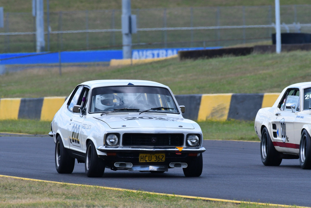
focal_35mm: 750
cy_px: 104
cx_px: 156
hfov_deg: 2.7
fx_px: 6481
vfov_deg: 1.8
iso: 640
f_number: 10
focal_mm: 500
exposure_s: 1/640
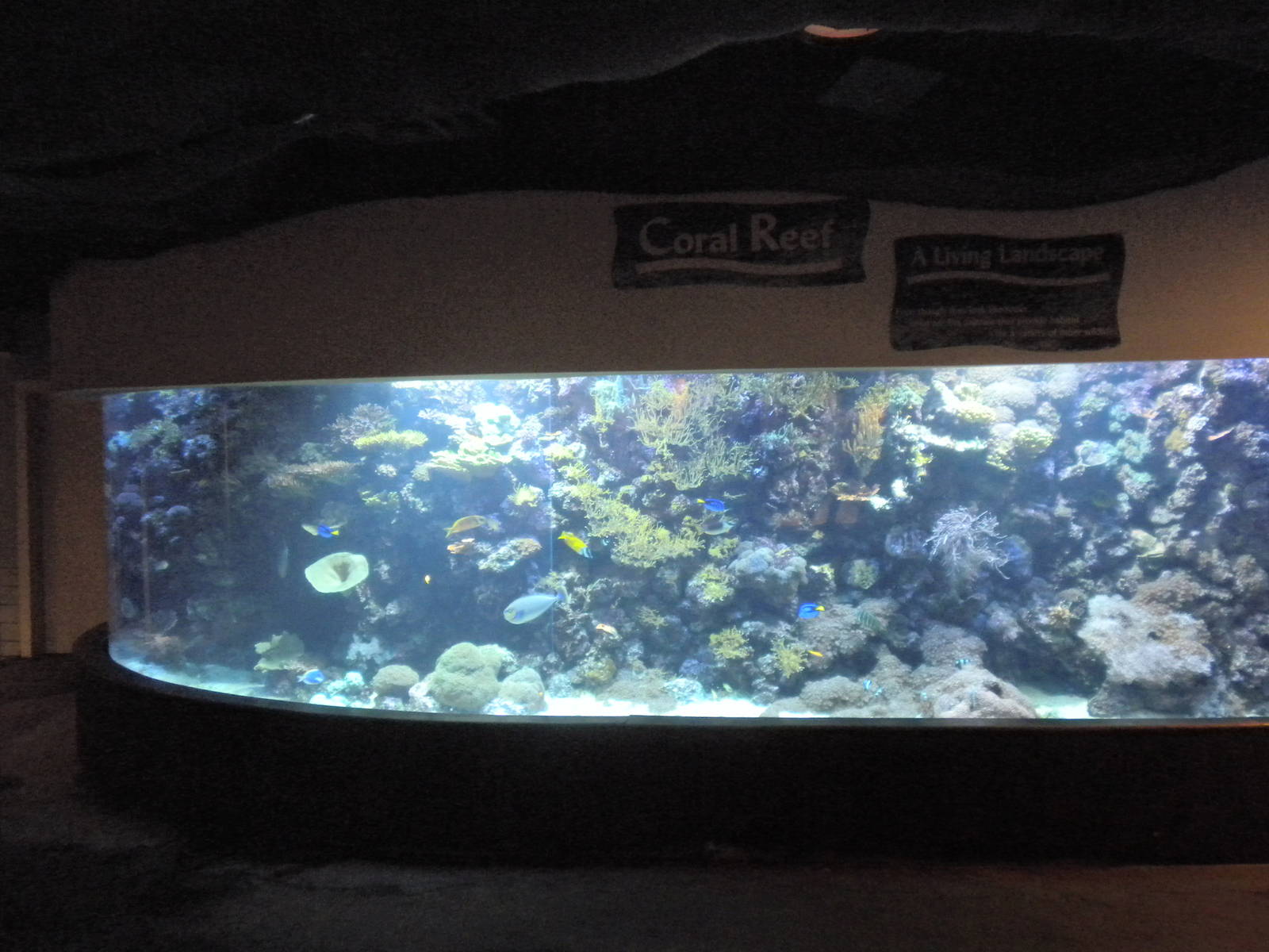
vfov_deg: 38.7
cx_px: 634
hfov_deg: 50.1
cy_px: 476
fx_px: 1356
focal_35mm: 37
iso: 400
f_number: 3.5
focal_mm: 6.6
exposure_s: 1/32.2
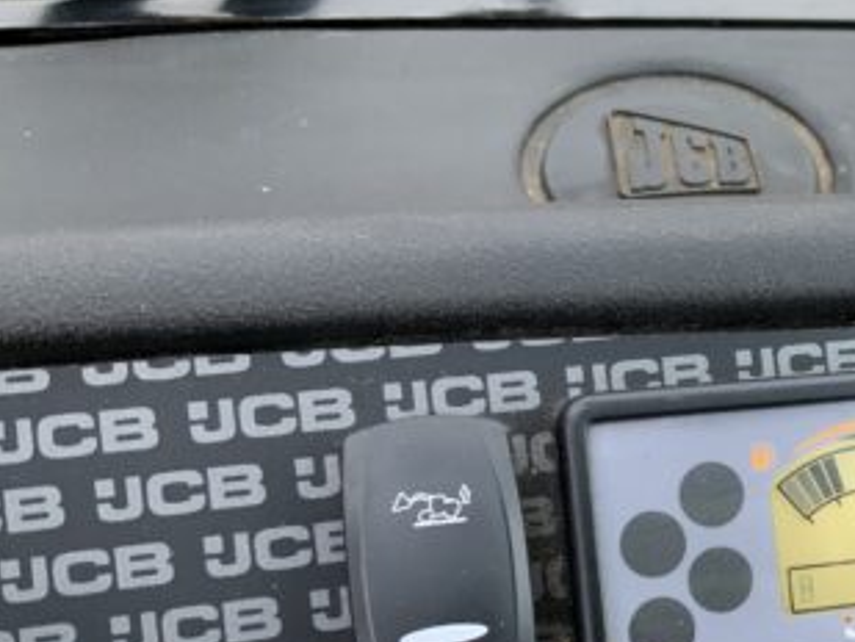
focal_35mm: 60
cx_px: 838
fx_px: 1483
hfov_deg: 30.1
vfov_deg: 24.2
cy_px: 459
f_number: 1.8
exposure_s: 1/60
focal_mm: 3
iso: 100
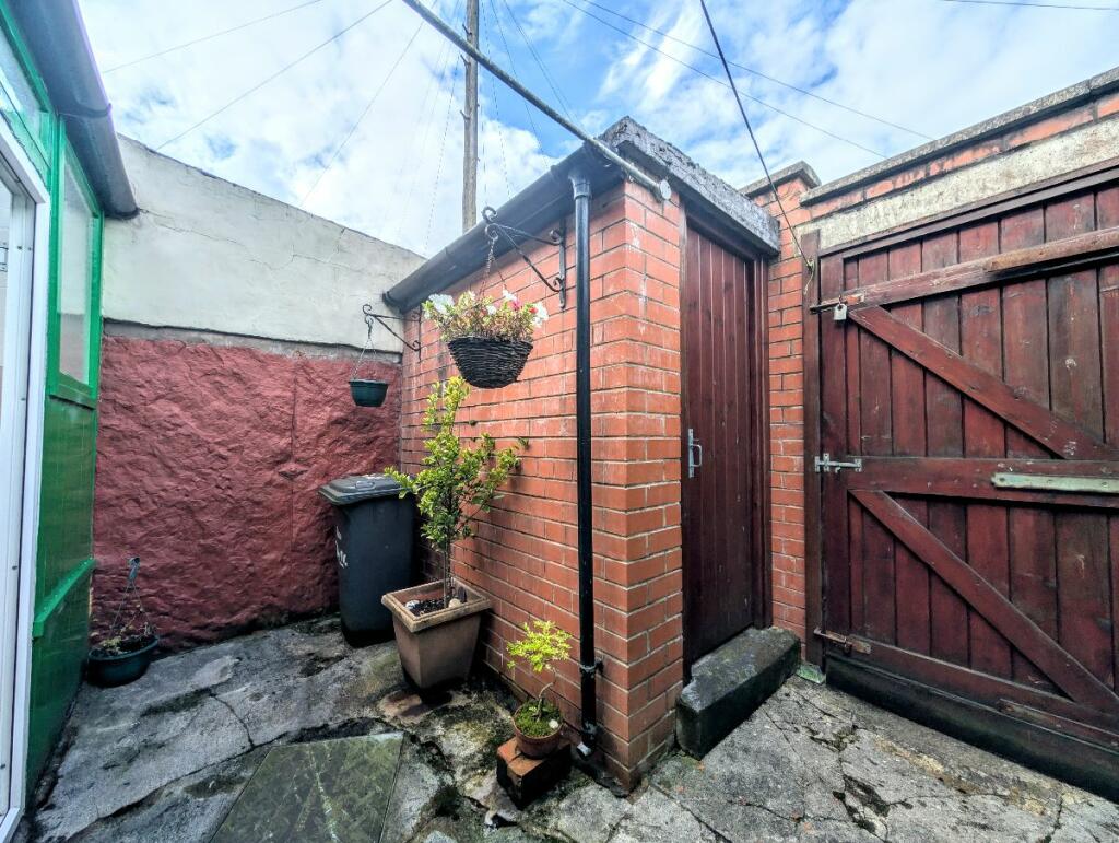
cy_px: 422
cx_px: 560
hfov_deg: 110.5
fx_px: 388
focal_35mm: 12
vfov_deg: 94.6
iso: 45
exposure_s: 1/2227
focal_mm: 2.02
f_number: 1.7
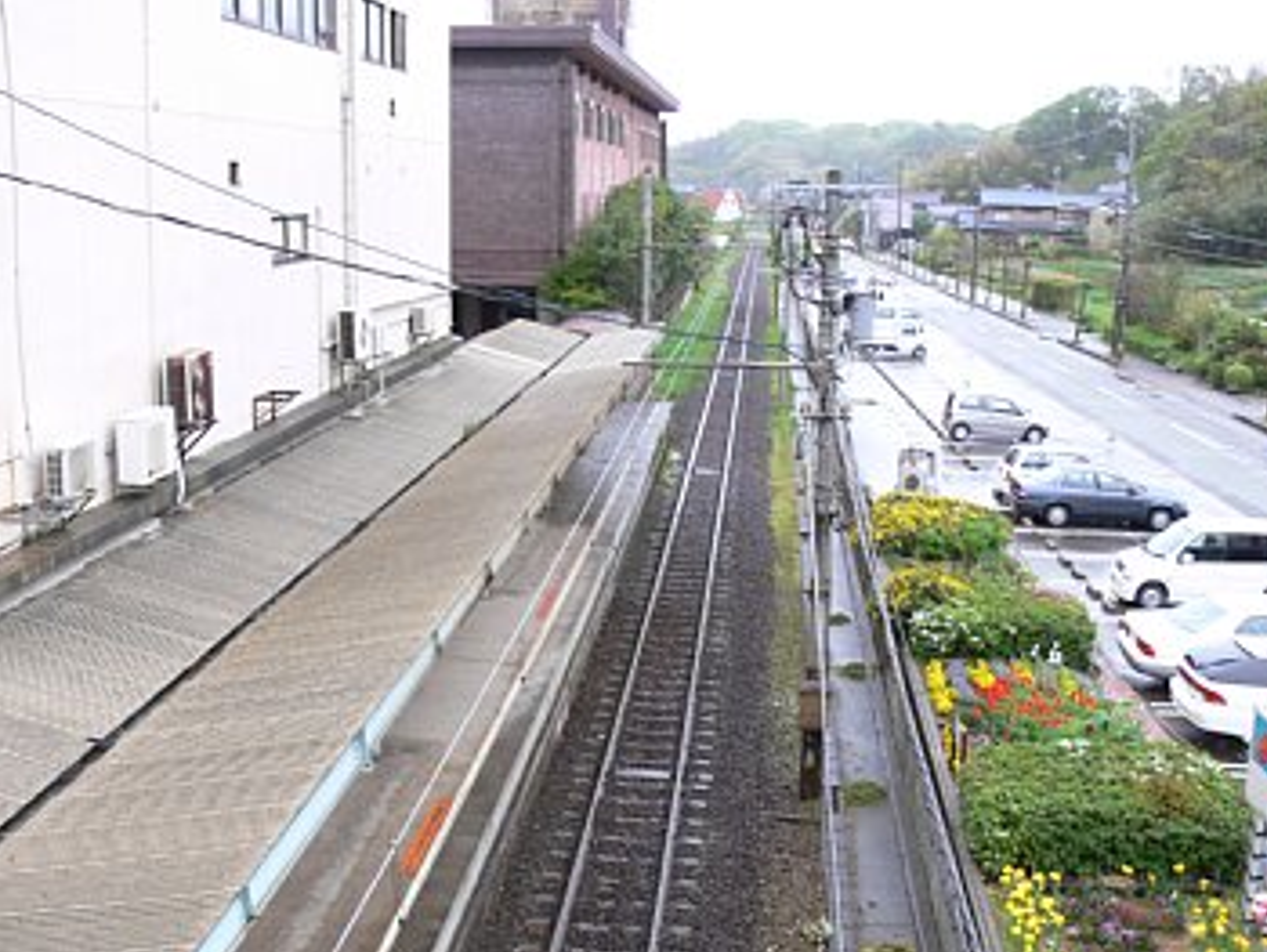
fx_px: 1465
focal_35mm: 40
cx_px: 597
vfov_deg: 35.9
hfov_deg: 46.7
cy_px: 539
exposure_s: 1/60
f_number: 3.2
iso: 80
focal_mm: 7.4
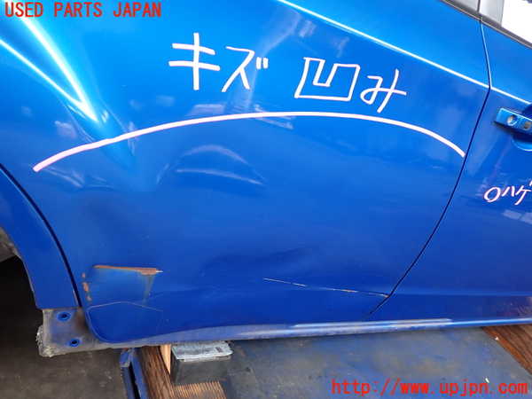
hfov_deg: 60.0
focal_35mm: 30
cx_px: 266
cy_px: 200
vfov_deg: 46.8
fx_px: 461
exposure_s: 1/100
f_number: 2.3
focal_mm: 5.4
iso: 200
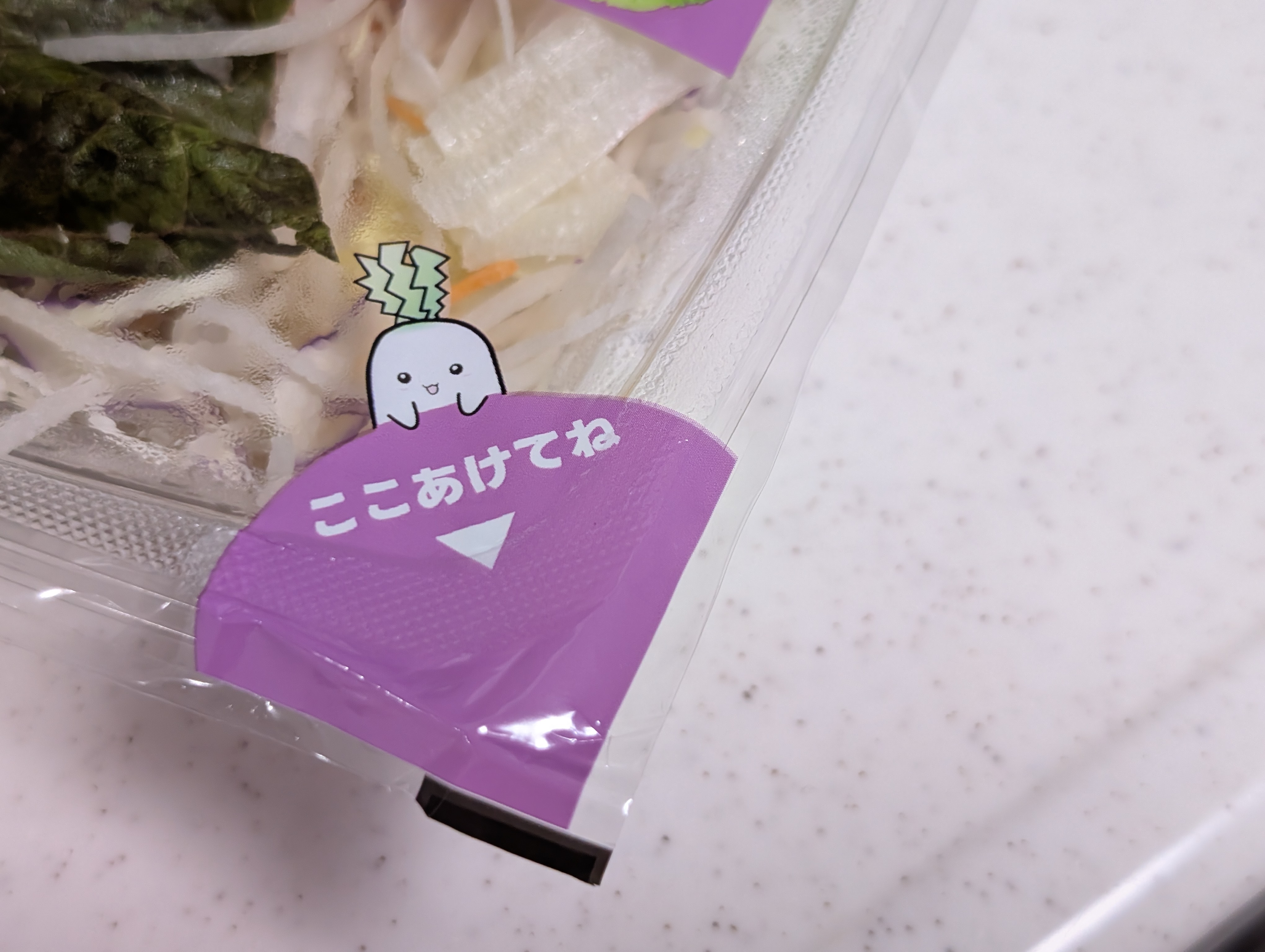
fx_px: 1793
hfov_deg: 38.9
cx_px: 632
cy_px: 476
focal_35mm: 49
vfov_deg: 29.7
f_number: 1.68
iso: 511
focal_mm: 6.9
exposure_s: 1/246
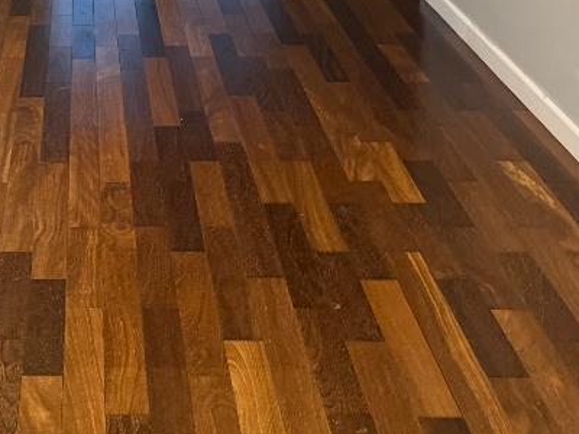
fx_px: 1505
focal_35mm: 90
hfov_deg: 21.1
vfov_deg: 16.1
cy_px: -5
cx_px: 23
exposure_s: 1/60
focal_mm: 6.76
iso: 500
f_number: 1.78
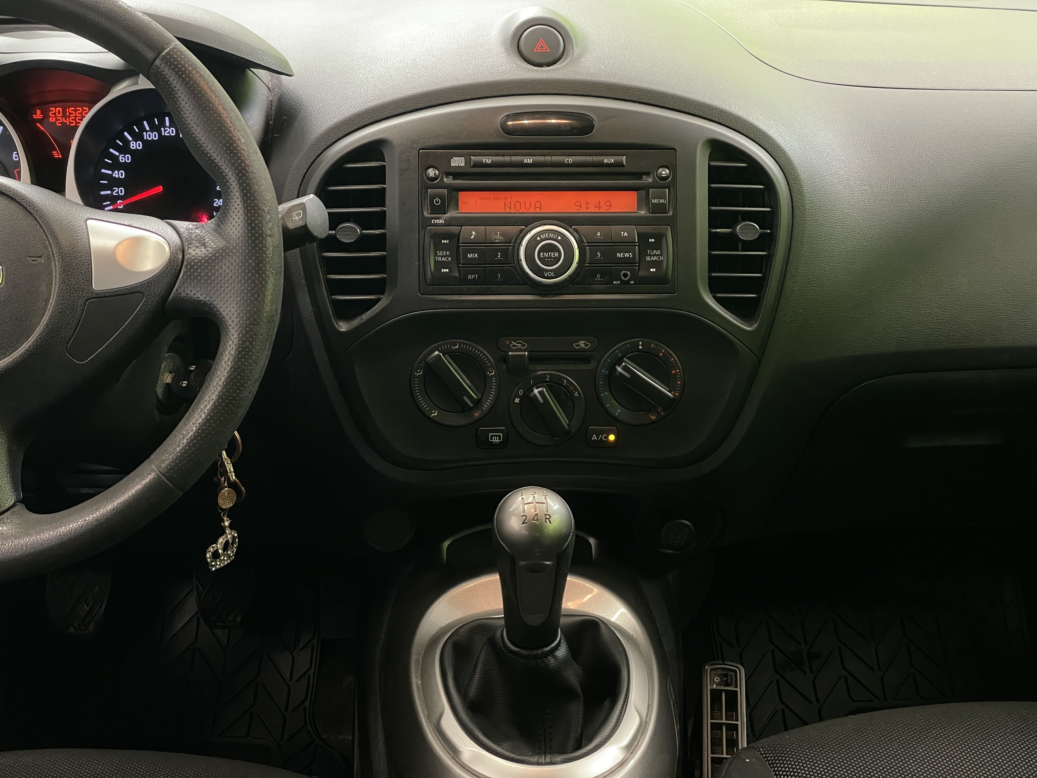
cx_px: 518
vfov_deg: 28.0
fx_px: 1558
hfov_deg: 36.8
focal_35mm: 52
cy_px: 389
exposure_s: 1/50
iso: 400
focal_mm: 6
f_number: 2
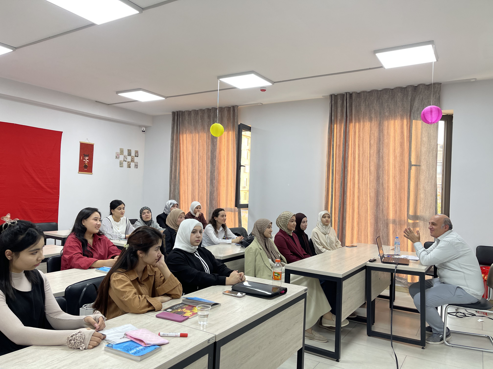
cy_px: 184
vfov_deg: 54.9
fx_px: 356
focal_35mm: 25
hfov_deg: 69.4
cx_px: 246
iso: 80
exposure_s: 1/121
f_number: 1.6
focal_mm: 5.1
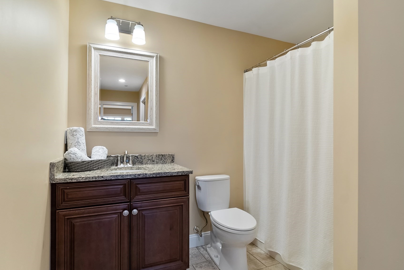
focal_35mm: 18
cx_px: 206
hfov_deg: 90.0
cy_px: 146
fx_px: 202
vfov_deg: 67.3
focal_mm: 10
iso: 1000
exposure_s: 1/160
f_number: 7.1
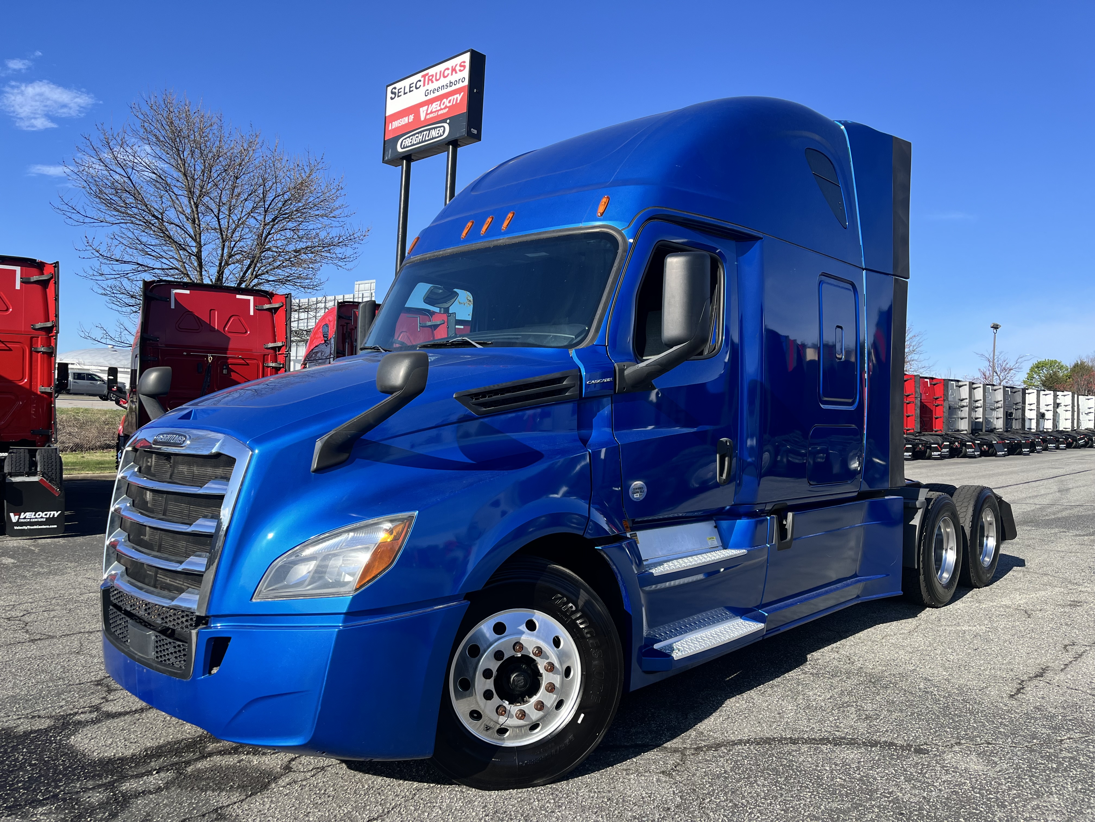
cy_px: 411
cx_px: 548
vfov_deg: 53.1
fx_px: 822
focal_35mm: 26
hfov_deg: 67.3
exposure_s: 1/1776
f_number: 1.6
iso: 50
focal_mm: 5.1
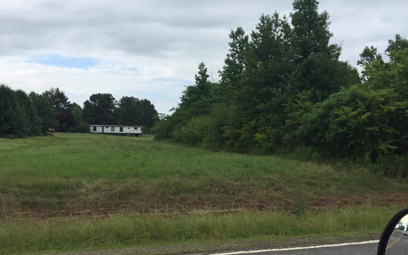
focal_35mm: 31
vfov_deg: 40.5
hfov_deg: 61.2
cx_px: 203
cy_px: 145
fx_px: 345
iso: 32
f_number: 2.2
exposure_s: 1/1199
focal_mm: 4.15
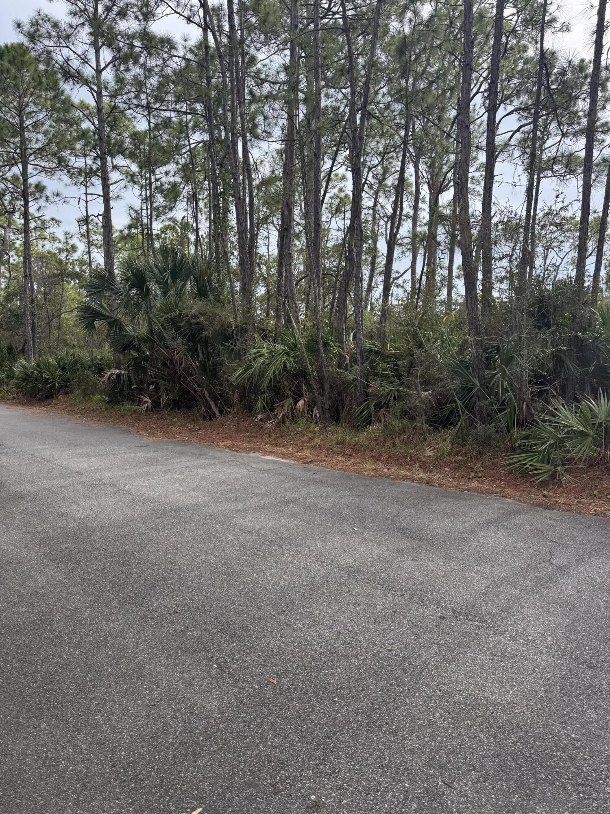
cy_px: 407
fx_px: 564
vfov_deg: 71.6
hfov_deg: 56.8
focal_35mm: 24
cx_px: 305
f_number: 1.78
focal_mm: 6.76
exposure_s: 1/925
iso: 80
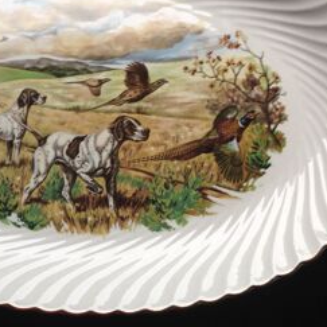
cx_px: 89
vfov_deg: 28.0
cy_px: 118
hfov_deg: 27.8
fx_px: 652
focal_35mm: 61
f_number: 2.4
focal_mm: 4.28
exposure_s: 1/15
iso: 64
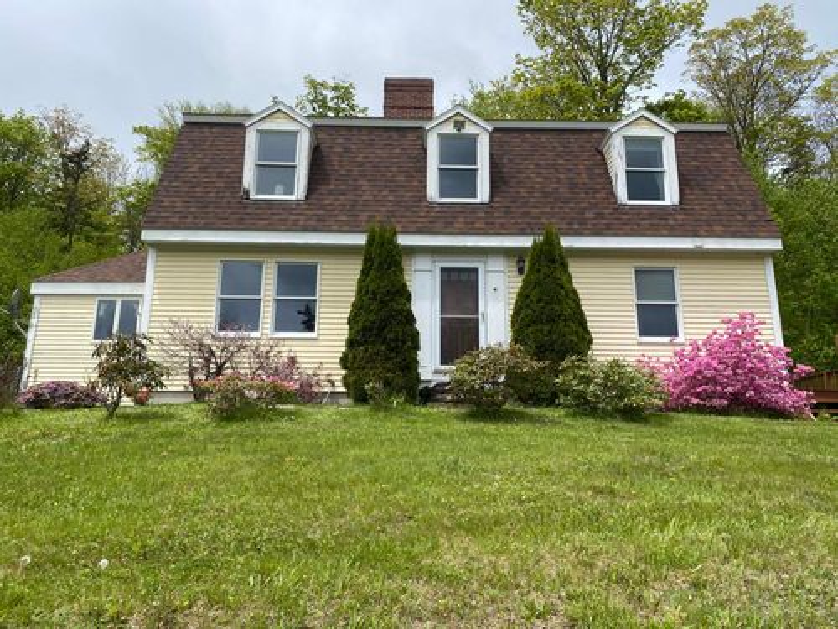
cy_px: 314
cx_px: 419
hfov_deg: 67.3
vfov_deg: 53.1
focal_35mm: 26
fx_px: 629
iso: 32
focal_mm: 4.25
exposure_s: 1/3610
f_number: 1.8
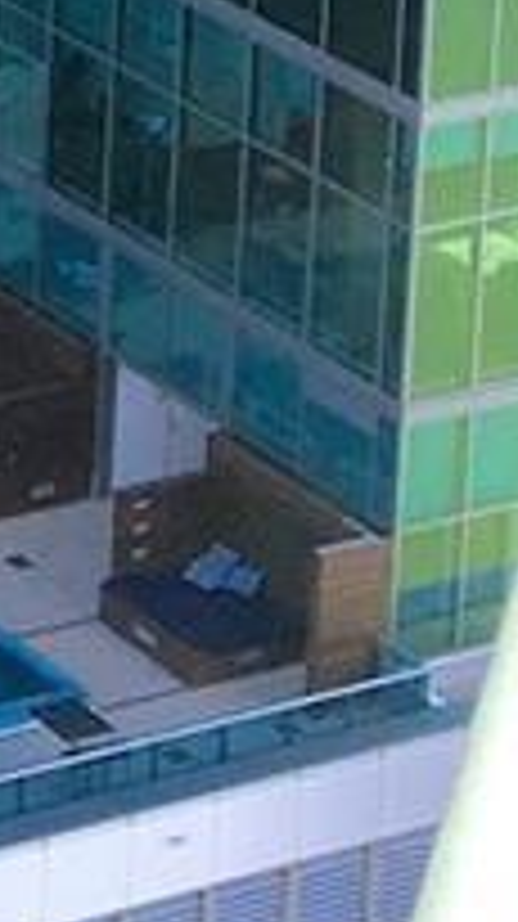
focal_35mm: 185
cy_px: -1142
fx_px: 4527
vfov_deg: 10.4
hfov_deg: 5.9
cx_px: -1306
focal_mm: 4.15
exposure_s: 1/264
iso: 25
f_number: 2.2
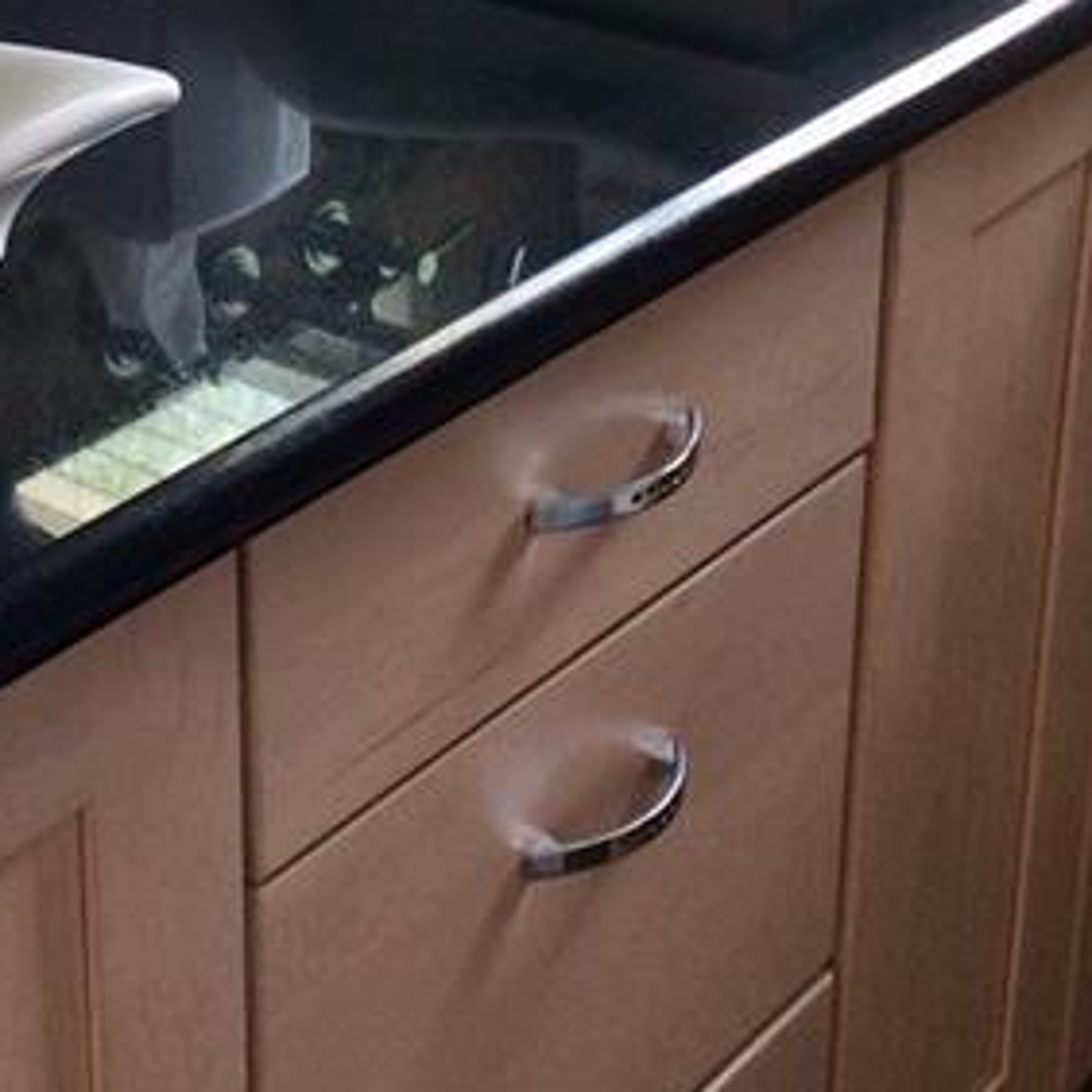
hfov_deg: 22.1
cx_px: 161
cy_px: 112
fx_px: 2748
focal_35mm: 77
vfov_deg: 22.0
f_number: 2.4
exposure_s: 1/25
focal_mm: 3.3
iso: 40
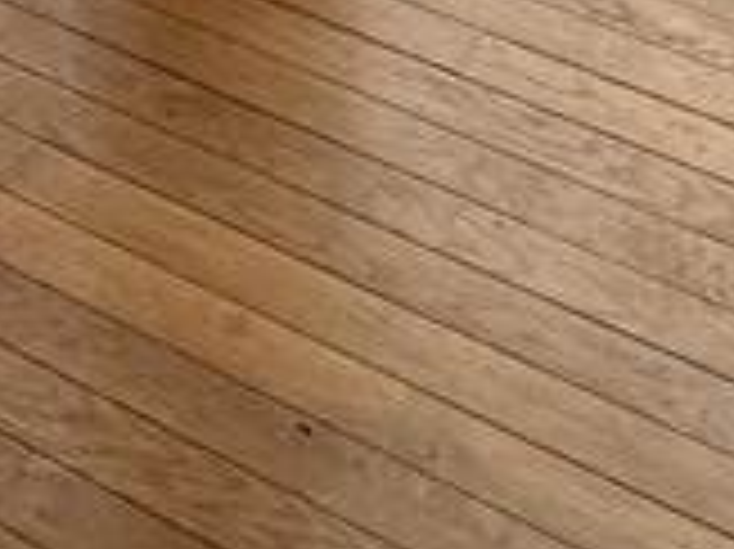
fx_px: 2331
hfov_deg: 17.6
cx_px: 59
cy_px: -1498
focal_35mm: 110
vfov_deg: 8.6
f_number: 2.2
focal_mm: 2.22
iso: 40
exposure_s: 1/171
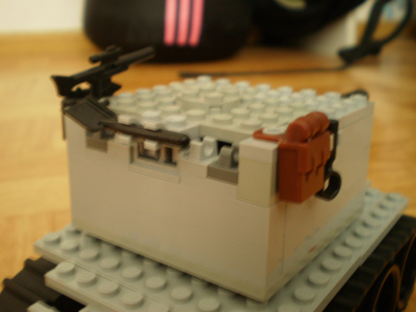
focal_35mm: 42
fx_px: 505
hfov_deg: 44.8
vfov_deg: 34.3
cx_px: 208
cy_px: 156
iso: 250
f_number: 3.5
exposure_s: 1/2
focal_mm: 7.4
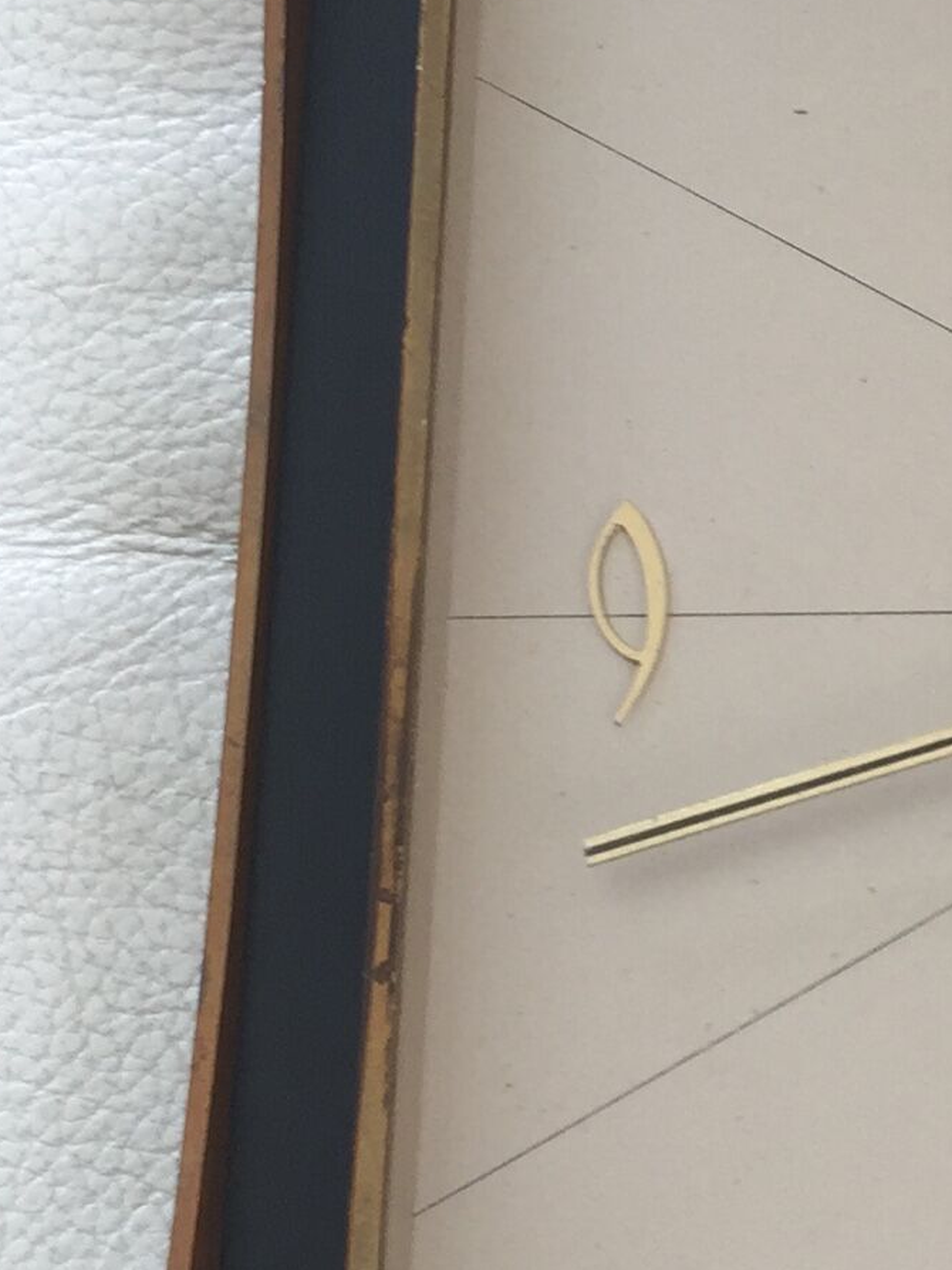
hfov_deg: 12.9
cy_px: 457
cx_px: 1583
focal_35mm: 106
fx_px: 3886
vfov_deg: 18.5
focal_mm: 4.15
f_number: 2.2
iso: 32
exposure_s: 1/50
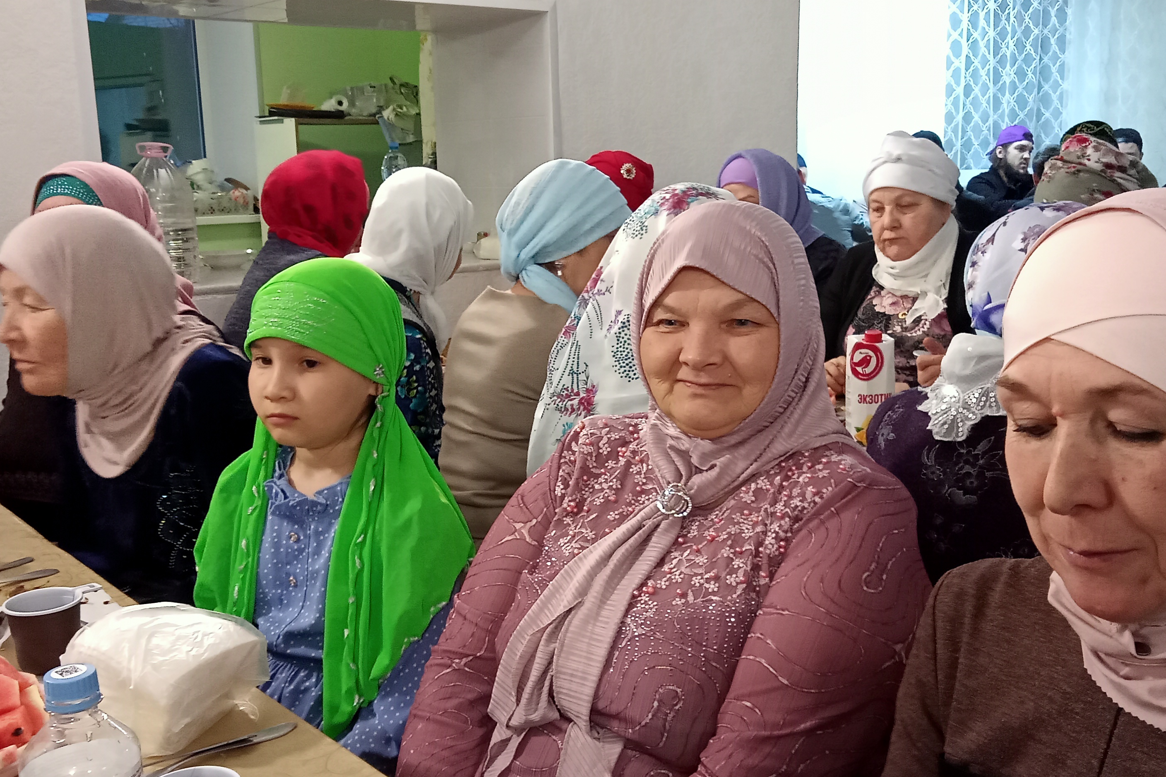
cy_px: 406
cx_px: 610
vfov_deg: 31.2
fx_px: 1393
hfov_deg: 45.4
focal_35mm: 43
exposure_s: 1/33.3
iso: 914
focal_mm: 3.65
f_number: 2.2
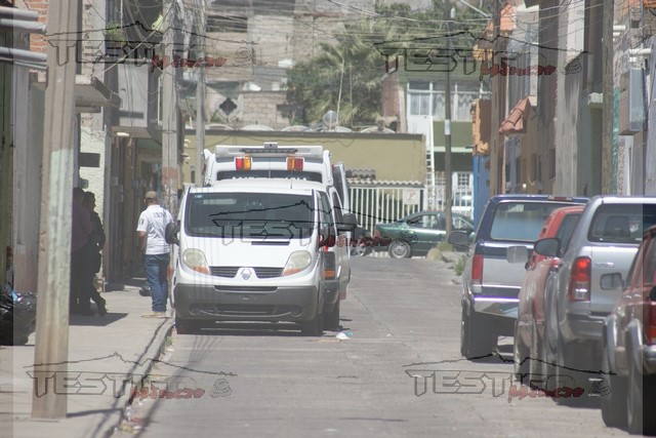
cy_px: 219
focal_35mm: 420
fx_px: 7655
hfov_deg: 4.9
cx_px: 328
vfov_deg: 3.3
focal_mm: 280
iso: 100
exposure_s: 1/500
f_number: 7.1
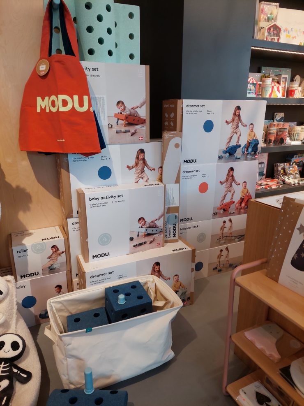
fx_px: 281
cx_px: 152
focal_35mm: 24
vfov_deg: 71.6
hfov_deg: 56.8
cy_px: 203
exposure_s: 1/100
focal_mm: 5.23
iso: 125
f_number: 1.8
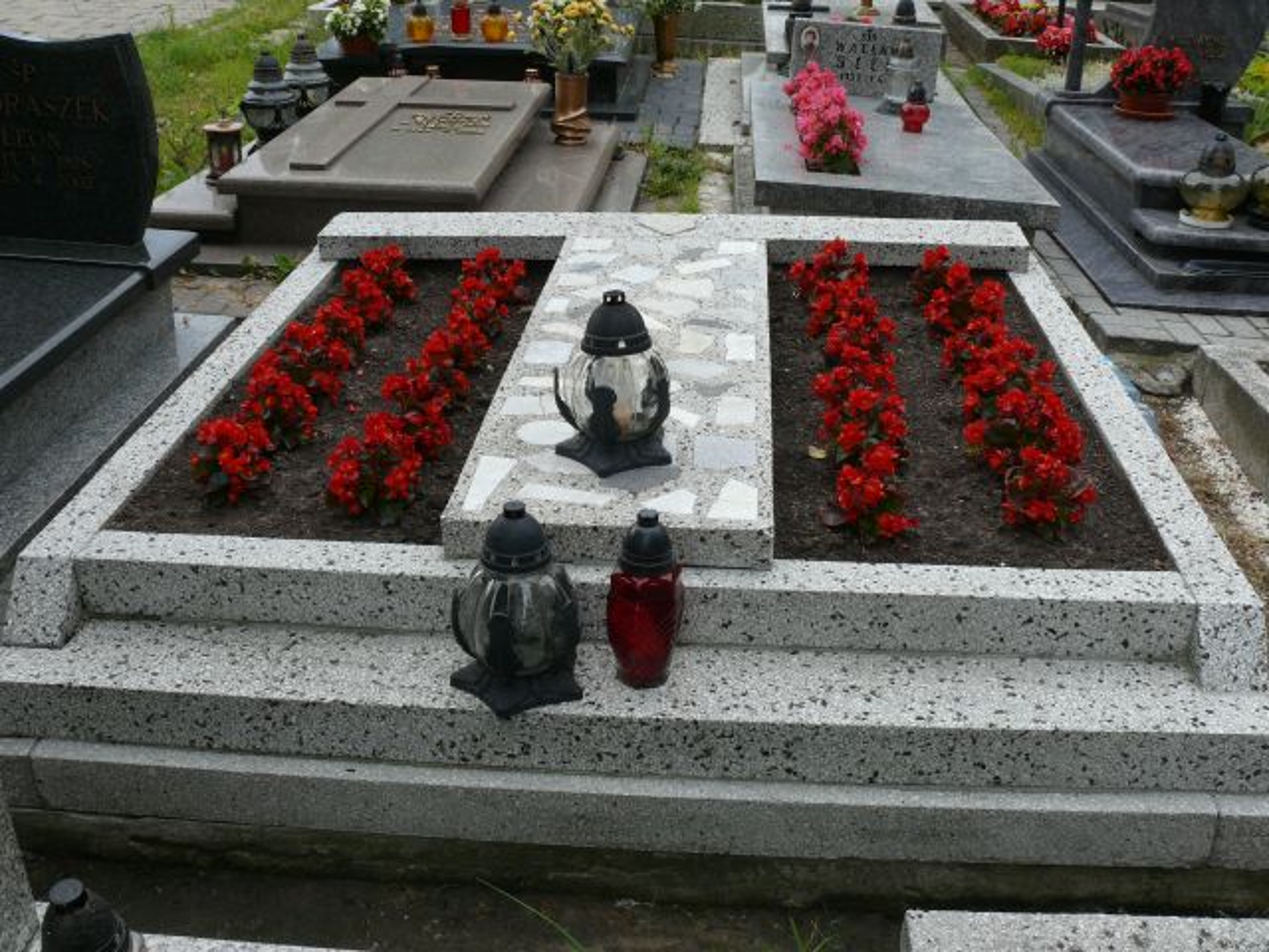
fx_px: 1283
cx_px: 634
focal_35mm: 35
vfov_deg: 40.7
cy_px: 476
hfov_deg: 52.6
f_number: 4.5
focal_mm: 7.4
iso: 100
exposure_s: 1/250
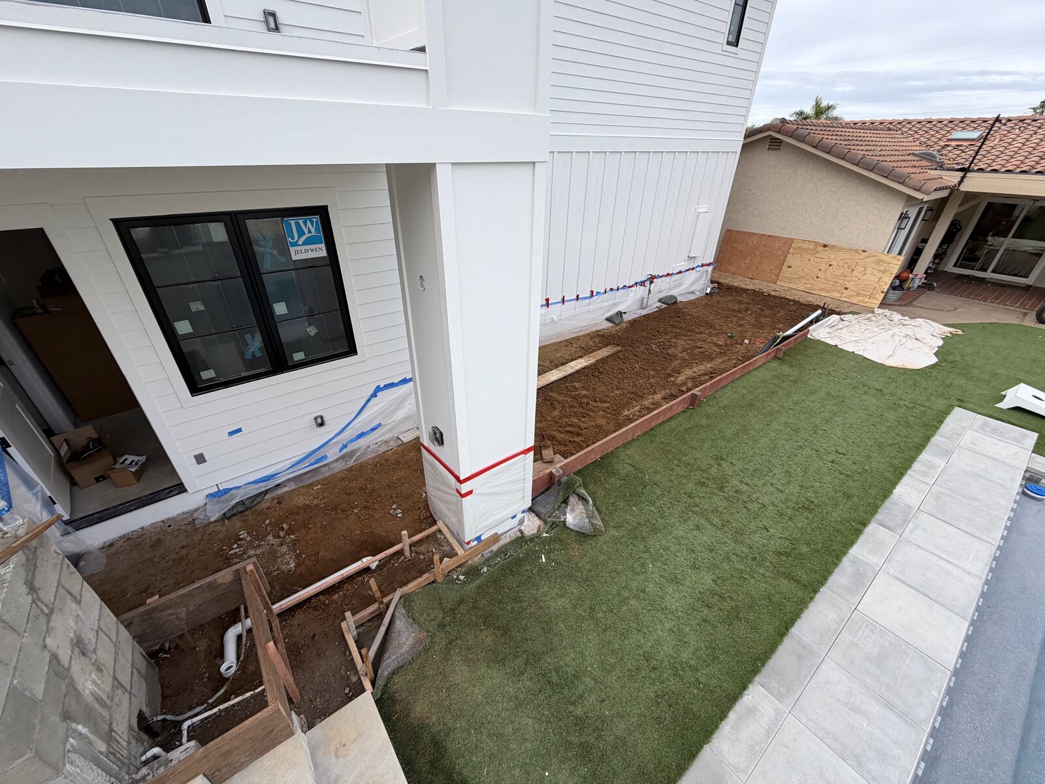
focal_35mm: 14
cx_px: 522
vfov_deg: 85.7
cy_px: 392
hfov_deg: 102.1
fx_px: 423
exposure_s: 1/502
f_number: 2.2
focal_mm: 2.22
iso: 50
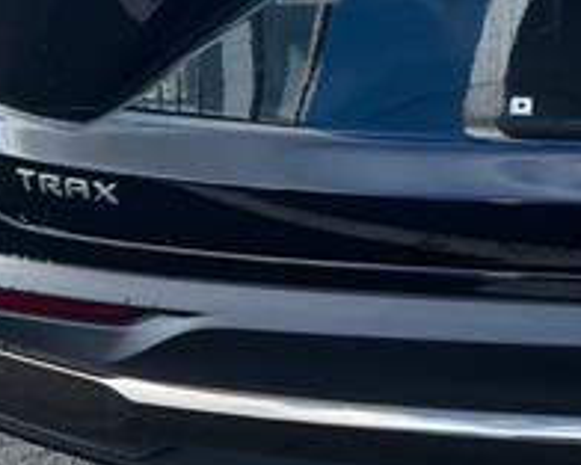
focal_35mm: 83
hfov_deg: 21.6
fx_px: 1428
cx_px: 664
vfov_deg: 17.5
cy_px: -121
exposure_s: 1/594
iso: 50
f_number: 1.5
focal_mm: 5.7
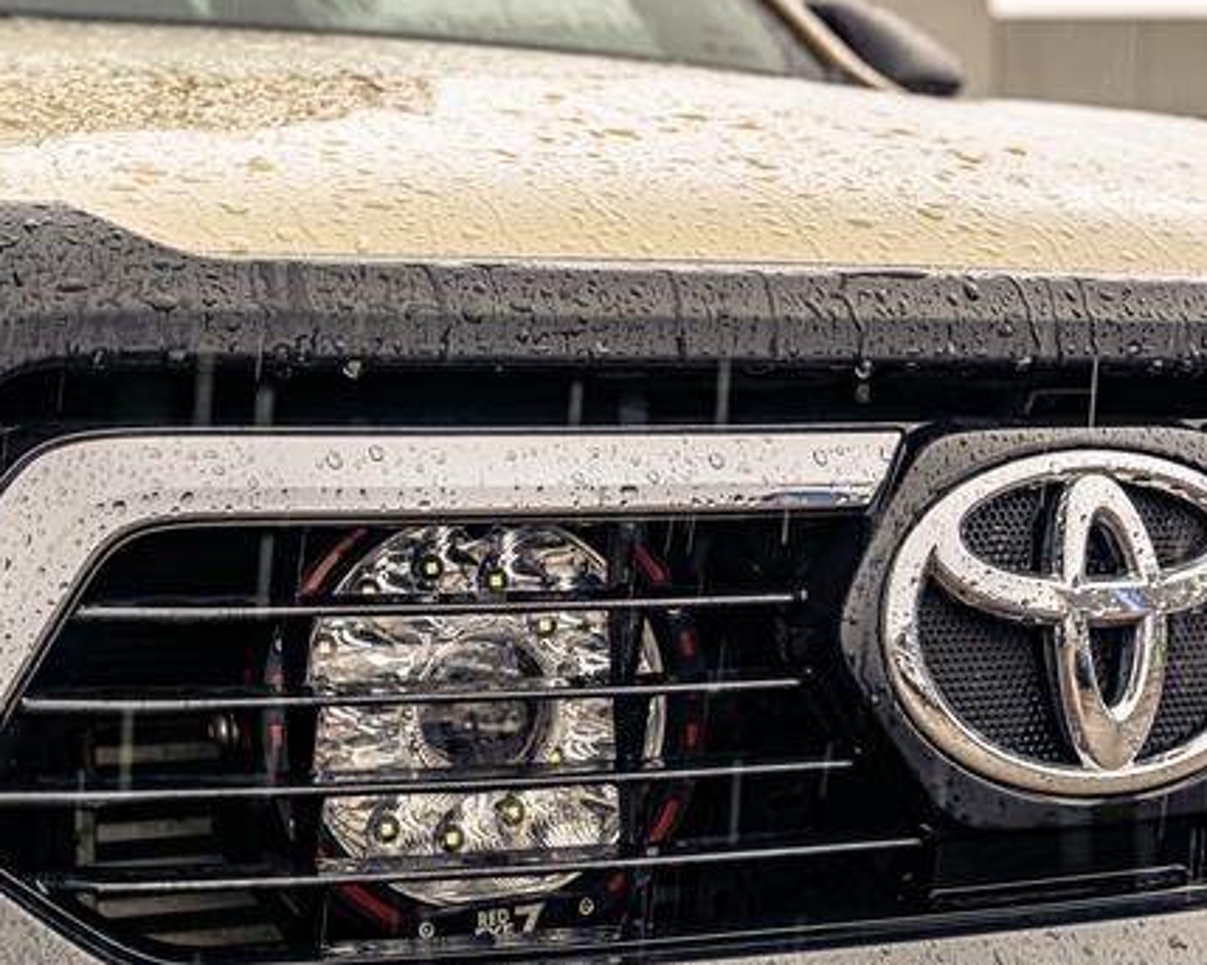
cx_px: 829
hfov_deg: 22.4
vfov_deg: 18.0
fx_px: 3036
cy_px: 661
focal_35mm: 85
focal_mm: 38
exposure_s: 1/200
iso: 320
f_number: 5
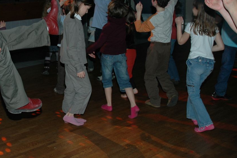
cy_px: 30
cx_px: 30
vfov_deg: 22.6
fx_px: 388
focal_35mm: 59
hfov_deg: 32.5
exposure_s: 1/60
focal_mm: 22
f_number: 4
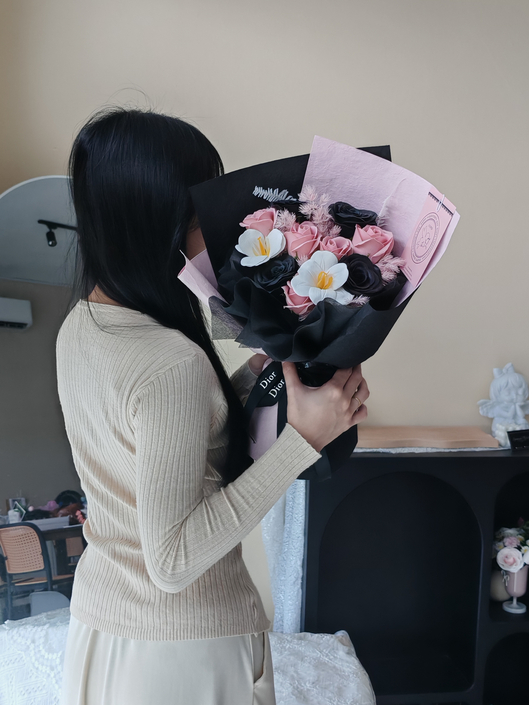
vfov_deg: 40.4
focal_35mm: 47
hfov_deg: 30.9
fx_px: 958
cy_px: 352
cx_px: 264
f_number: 1.95
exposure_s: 1/100
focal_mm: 5.52
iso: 80
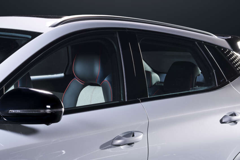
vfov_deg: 15.2
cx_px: 120
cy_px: 80
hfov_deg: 22.6
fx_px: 600
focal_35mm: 90
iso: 250
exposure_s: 2
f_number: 14
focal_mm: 90
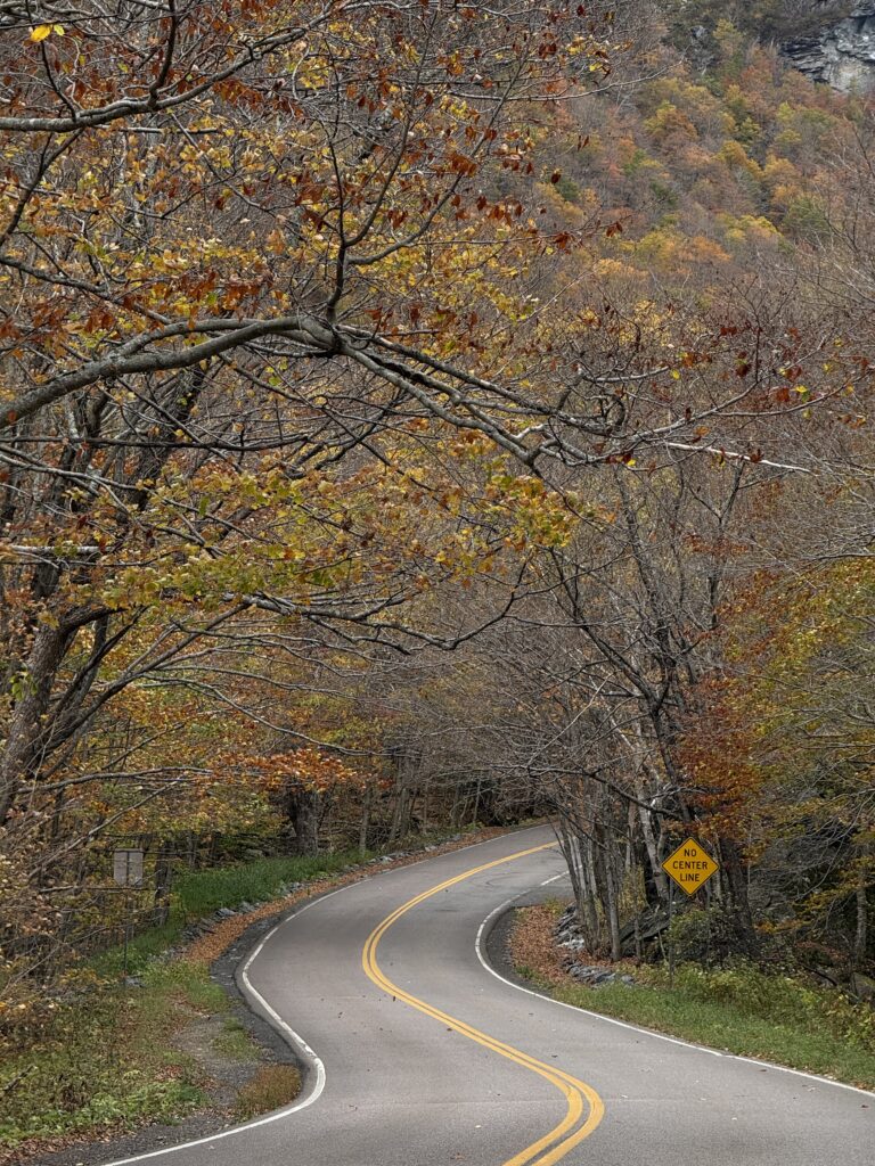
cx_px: 438
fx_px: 4044
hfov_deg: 12.3
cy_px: 583
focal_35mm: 120
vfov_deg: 16.4
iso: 64
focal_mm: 15.66
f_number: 2.8
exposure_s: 1/436
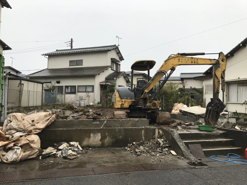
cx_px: 124
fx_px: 200
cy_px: 92
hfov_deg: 63.4
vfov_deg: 49.7
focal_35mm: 28
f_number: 1.8
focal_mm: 3.99
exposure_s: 1/204
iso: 20
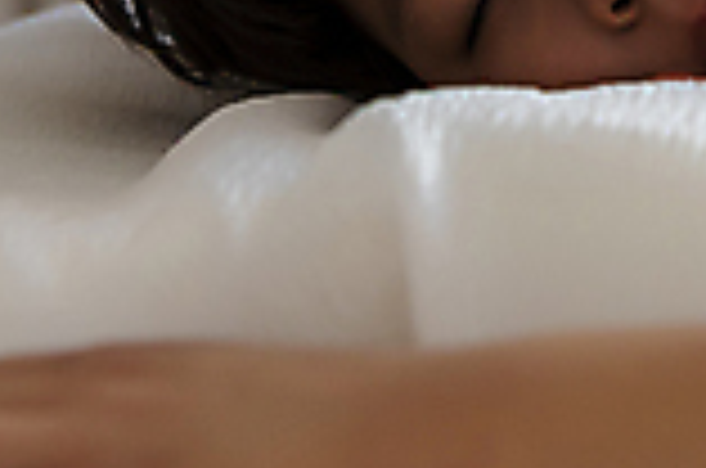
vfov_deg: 10.0
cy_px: -81
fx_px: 2623
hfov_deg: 15.1
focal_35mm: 134
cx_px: 715
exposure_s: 1/60
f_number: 2.8
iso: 320
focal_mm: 35
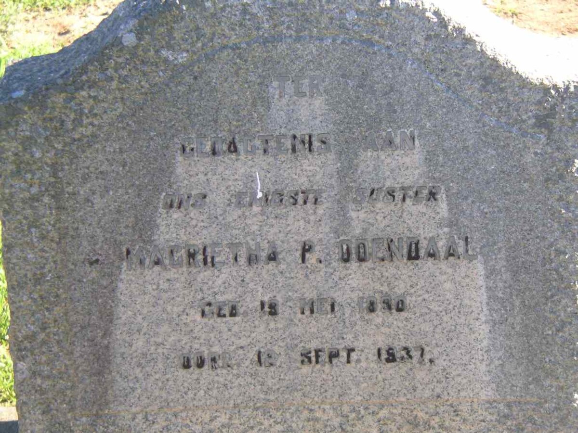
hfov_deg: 18.9
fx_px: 1737
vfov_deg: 14.2
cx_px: 289
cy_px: 216
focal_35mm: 104
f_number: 3.9
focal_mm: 16
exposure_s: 1/125
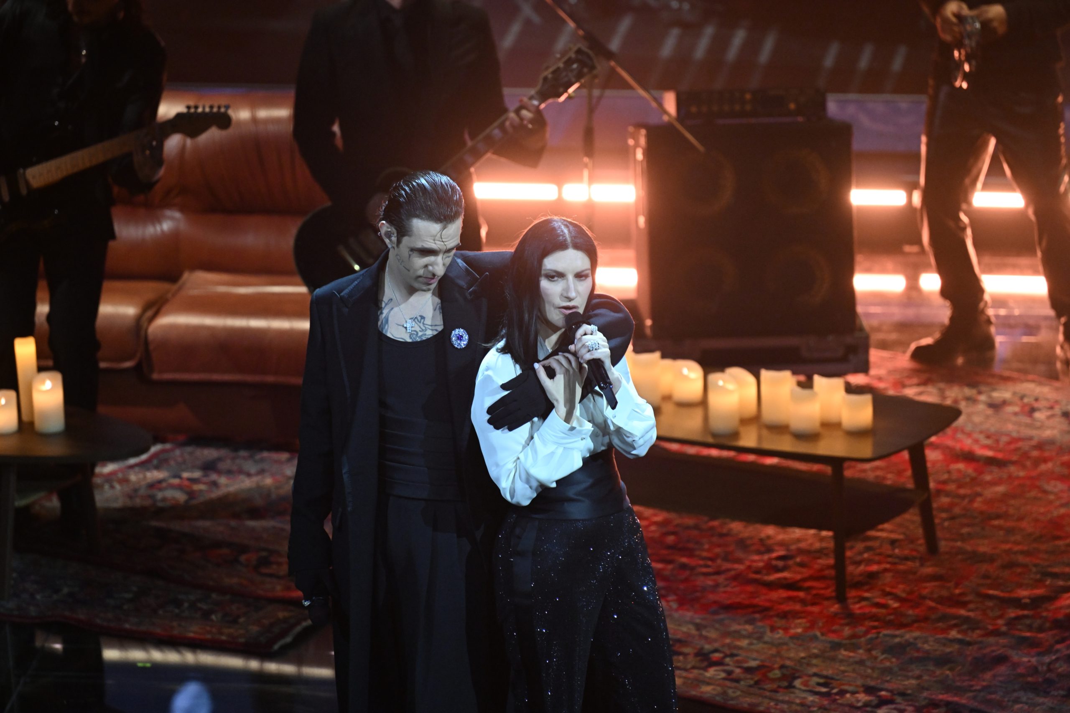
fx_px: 8321
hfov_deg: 7.4
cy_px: 356
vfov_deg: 4.9
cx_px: 535
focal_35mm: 280
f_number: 4
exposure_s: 1/160
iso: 4000
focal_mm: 280
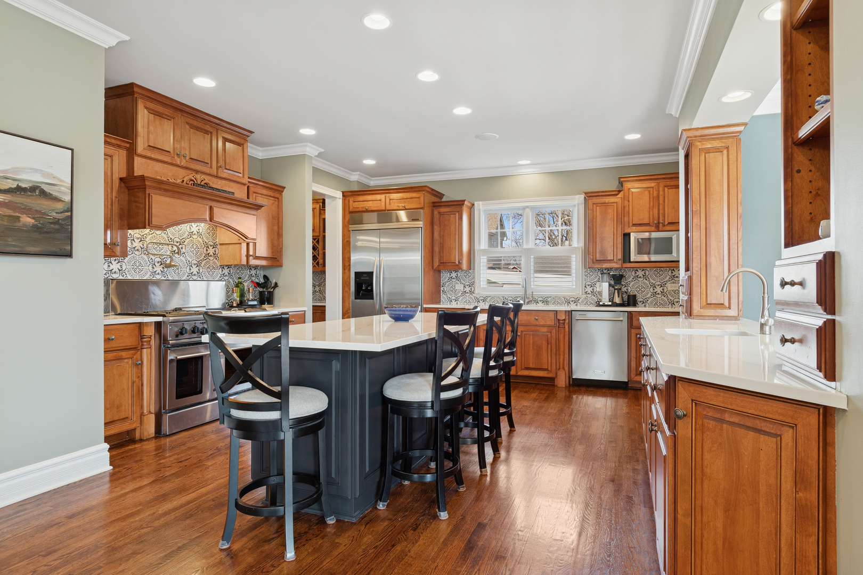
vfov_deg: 63.2
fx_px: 467
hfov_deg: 85.4
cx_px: 432
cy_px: 288
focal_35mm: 20
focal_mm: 13
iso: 320
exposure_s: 1/8
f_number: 8
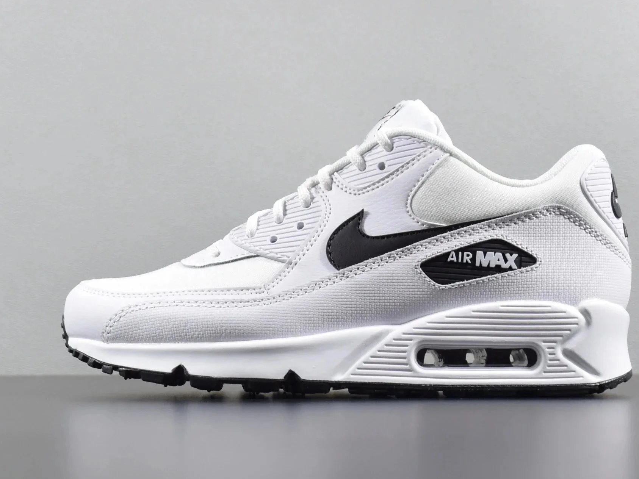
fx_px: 849
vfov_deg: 31.5
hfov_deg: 41.2
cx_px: 339
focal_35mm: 46
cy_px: 241
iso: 400
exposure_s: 1/50
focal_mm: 28
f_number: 5
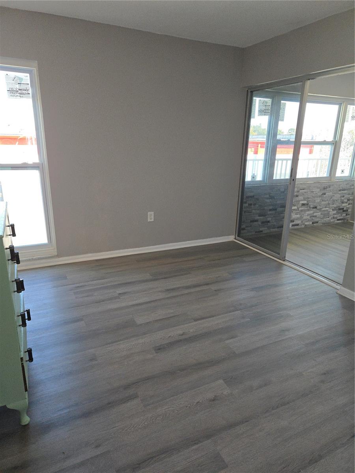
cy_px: 236
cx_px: 178
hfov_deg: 58.9
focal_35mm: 23
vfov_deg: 73.9
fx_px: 314
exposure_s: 1/180
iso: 160
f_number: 1.8
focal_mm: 5.4
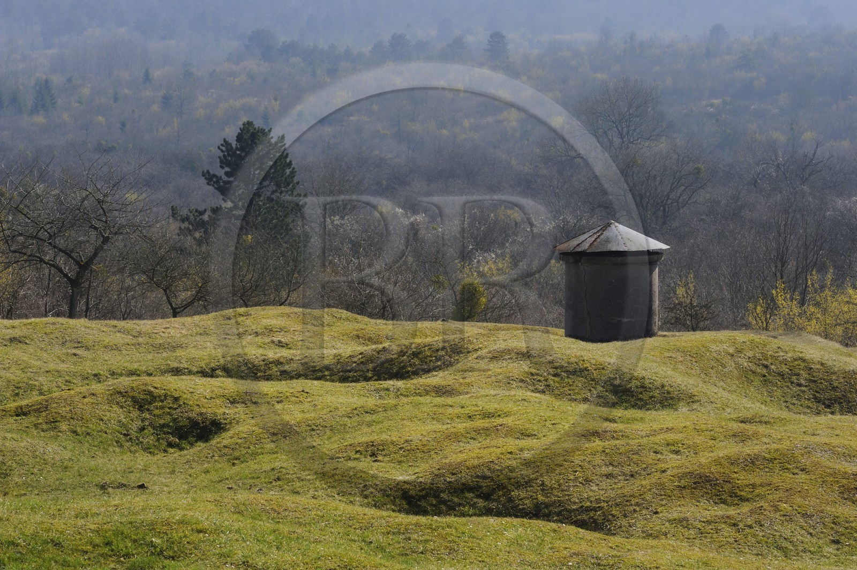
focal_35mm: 135
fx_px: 3211
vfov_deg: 10.1
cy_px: 285
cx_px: 428
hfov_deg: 15.2
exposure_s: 1/160
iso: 200
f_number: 13
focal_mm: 135
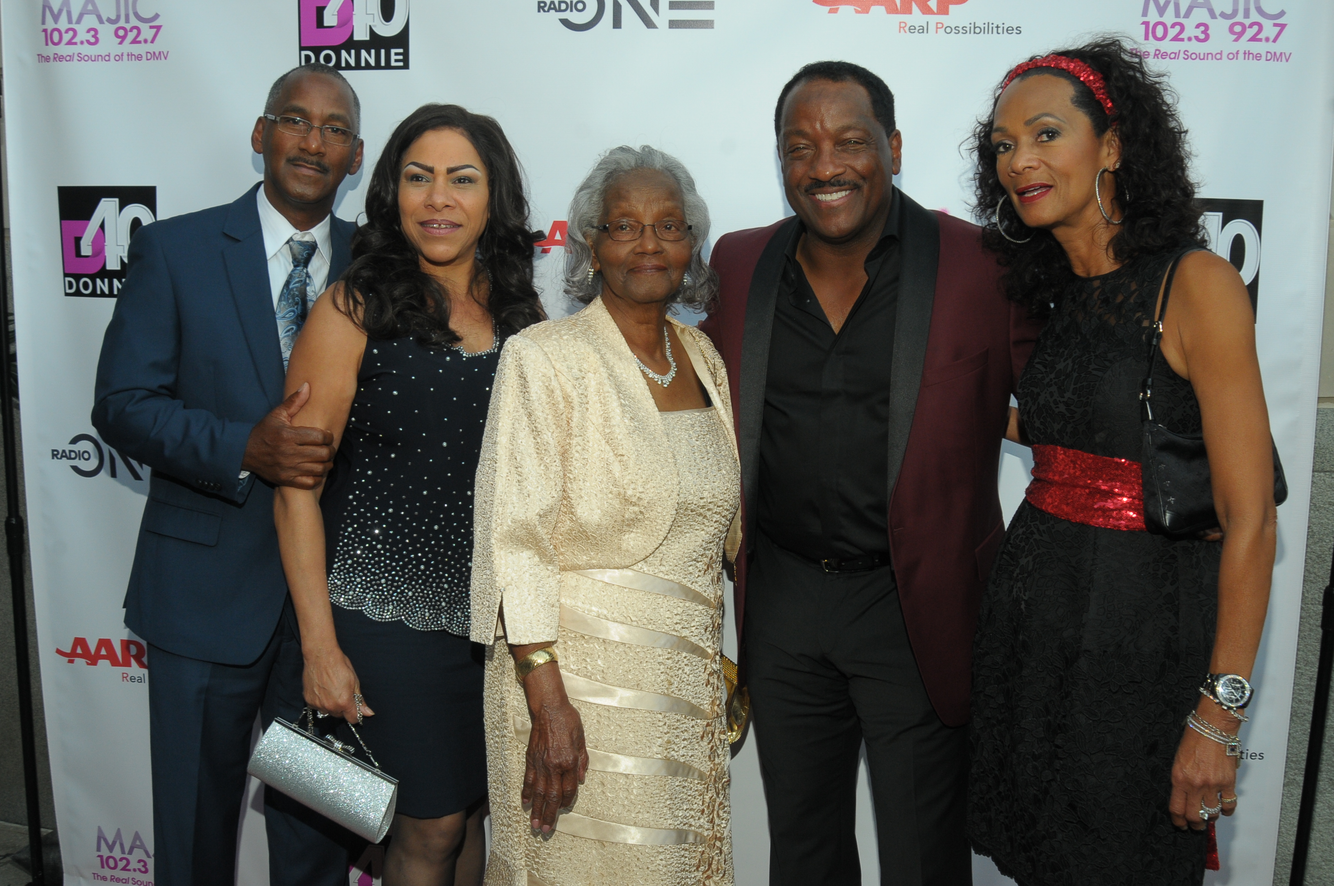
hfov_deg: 53.2
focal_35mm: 36
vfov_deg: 36.8
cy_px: 443
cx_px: 667
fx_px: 1332
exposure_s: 1/80
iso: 400
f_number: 8
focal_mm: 24
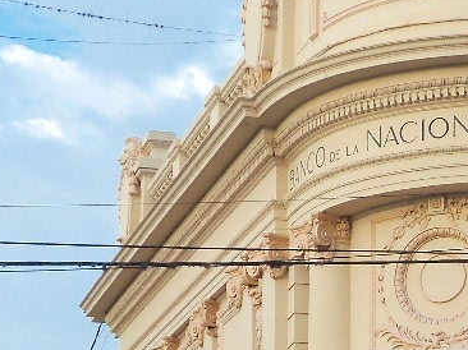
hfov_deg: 12.7
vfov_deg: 9.9
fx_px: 1986
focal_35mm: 147
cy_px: 414
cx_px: 716
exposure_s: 1/250
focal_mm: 7.1
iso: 80
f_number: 3.2
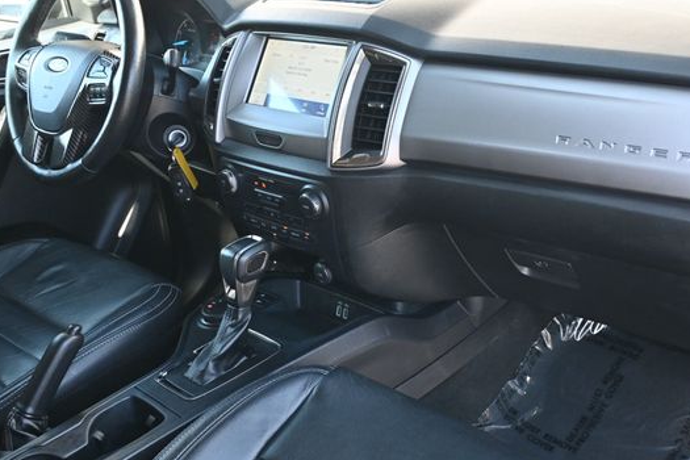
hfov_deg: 48.9
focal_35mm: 39
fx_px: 753
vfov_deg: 33.9
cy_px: 216
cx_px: 414
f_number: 4
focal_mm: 21.5
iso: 450
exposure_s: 1/125
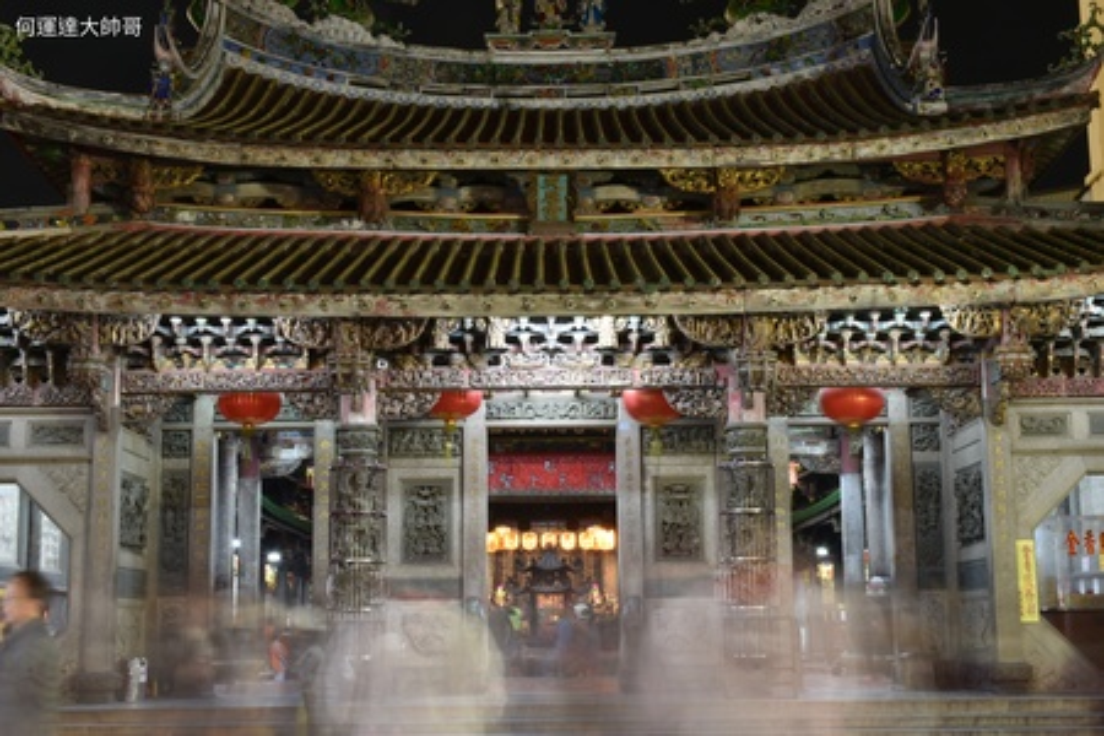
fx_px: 1472
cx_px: 552
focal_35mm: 48
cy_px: 368
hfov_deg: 41.1
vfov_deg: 28.1
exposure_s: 30
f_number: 22
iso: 100
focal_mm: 32
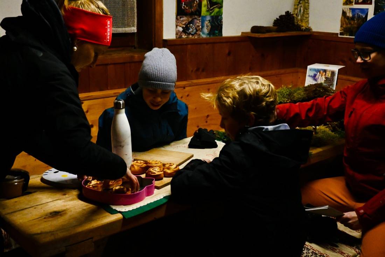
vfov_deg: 31.9
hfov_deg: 46.4
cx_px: 192
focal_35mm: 42
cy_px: 128
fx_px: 449
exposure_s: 1/80
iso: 3200
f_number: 2.8
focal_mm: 28
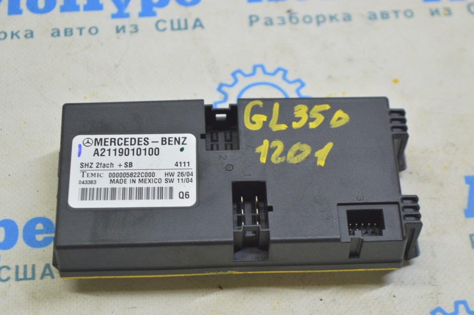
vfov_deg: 16.5
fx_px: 1085
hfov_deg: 24.6
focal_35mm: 82
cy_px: 158
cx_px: 237
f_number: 5.6
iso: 400
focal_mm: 55
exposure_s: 1/20
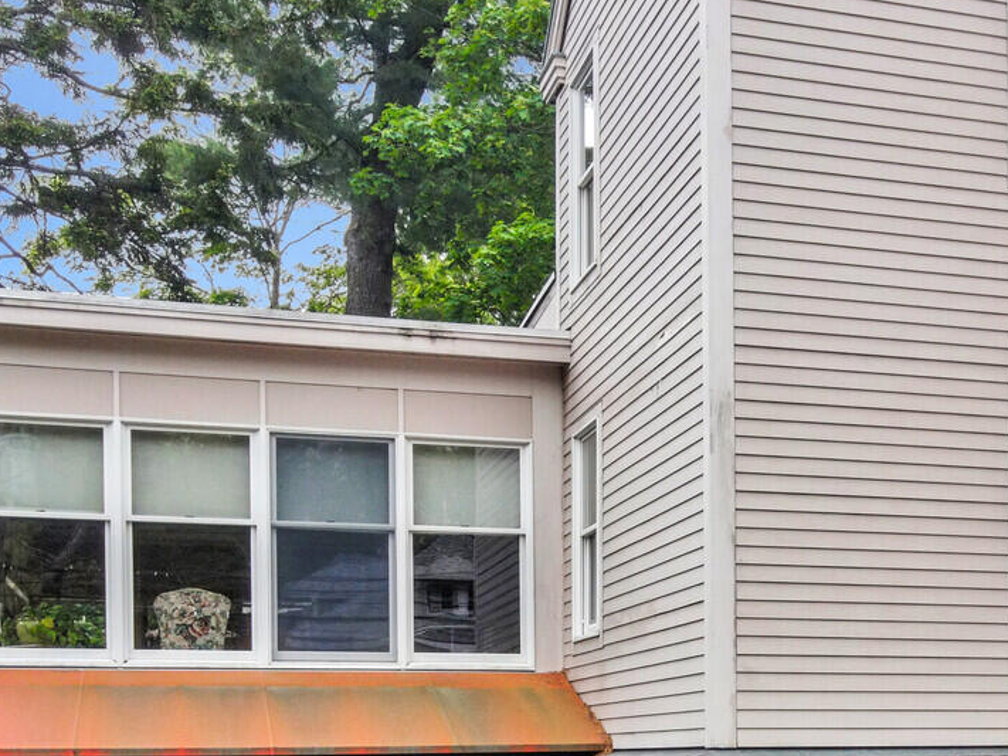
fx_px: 1572
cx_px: 777
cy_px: 762
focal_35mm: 54
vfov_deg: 25.6
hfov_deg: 34.7
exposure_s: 1/500
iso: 200
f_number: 2.8
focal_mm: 4.5
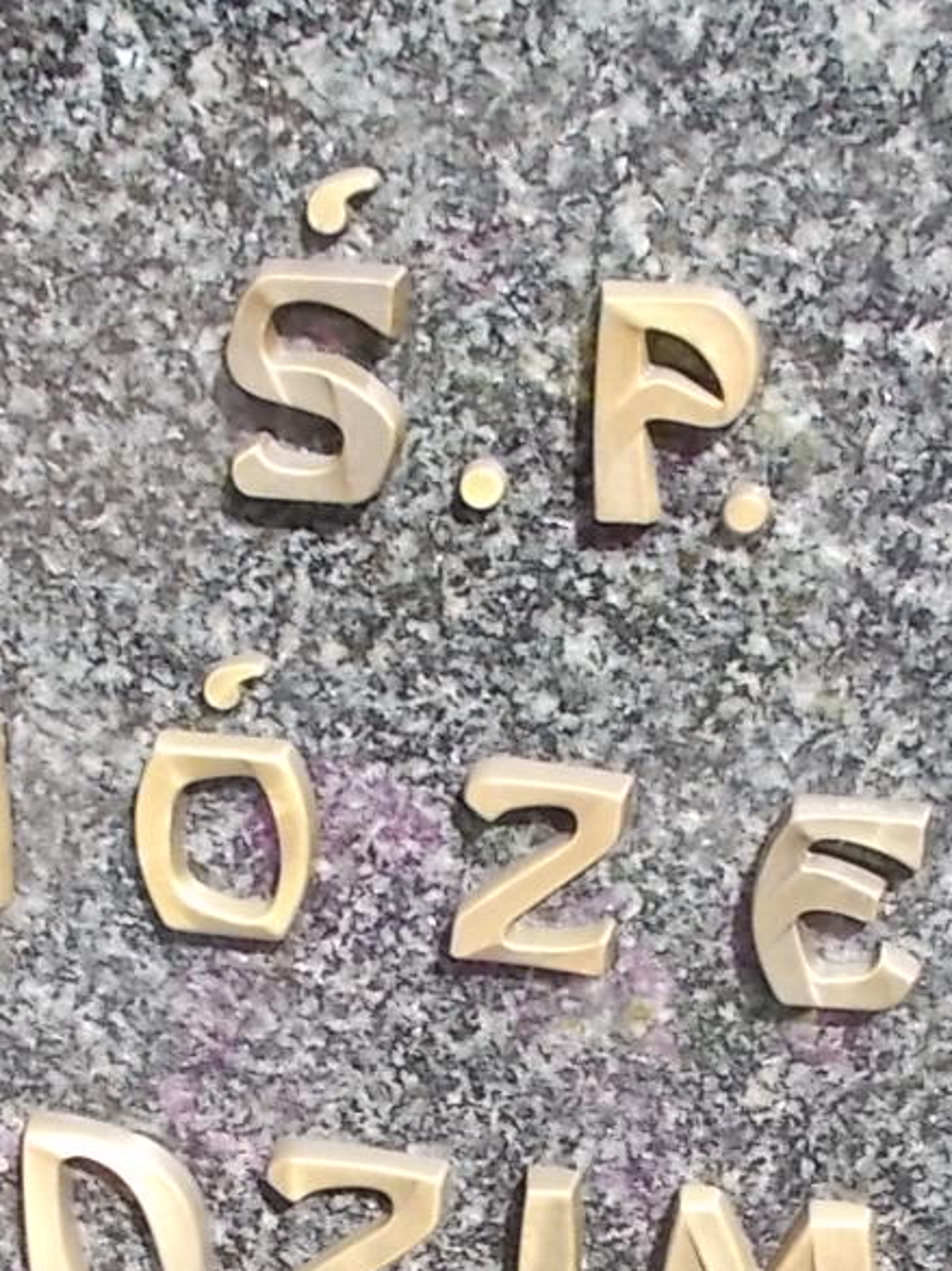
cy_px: 1089
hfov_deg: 20.7
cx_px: 481
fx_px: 2605
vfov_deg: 26.7
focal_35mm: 71
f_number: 3.2
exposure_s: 1/250
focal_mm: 4.6
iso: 80
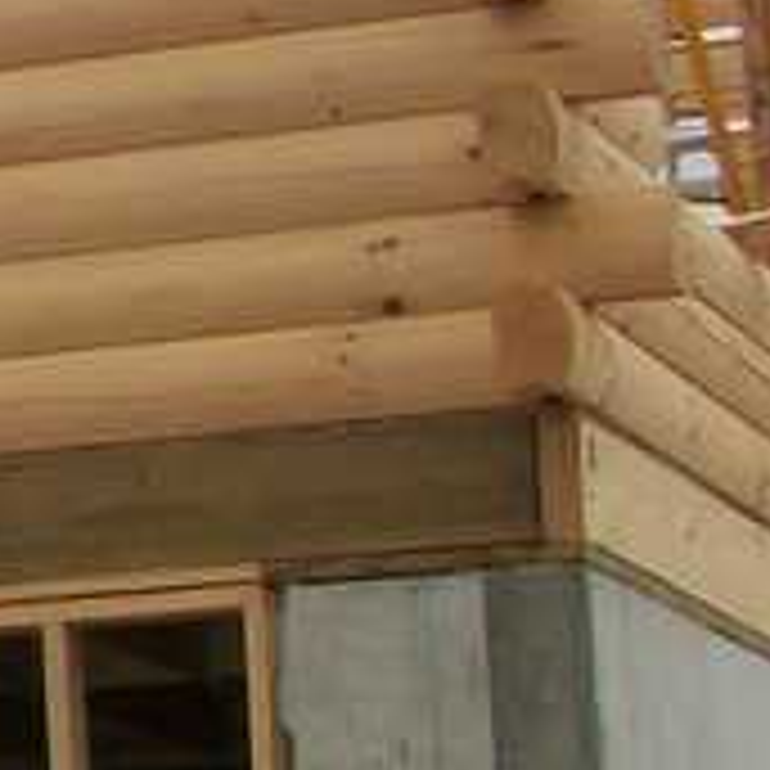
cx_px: -1911
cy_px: 396
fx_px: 5562
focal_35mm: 221
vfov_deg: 7.9
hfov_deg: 6.8
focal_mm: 5.7
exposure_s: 1/320
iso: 80
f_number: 2.9
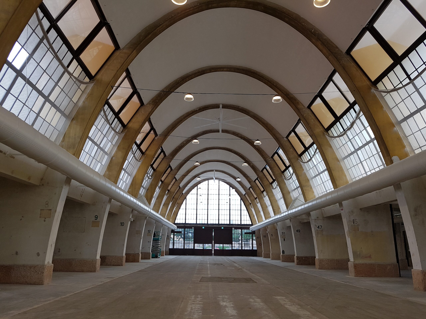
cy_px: 160
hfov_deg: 67.3
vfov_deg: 53.1
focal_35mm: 26
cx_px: 213
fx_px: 320
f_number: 1.7
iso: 50
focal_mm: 4.2
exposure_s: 1/226
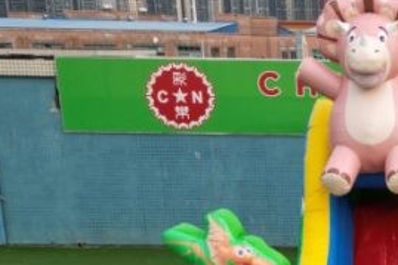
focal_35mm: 95
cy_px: 338
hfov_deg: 19.4
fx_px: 1050
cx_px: 550
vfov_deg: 13.9
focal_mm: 6.72
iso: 110
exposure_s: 1/1500
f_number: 1.7
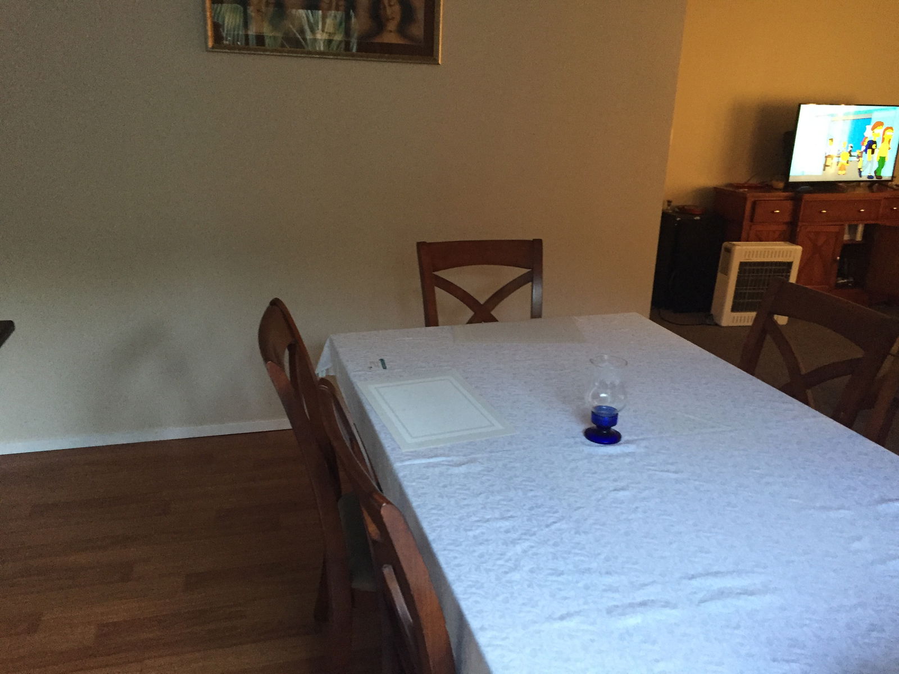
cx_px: 450
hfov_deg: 61.7
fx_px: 753
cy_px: 337
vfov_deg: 48.2
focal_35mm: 29
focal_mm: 4.15
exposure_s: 1/33
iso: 250
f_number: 2.2
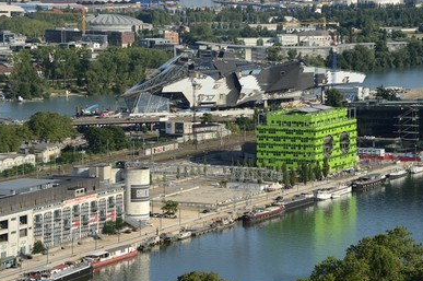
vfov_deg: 7.9
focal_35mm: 174
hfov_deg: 11.8
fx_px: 2042
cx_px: 214
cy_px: 148
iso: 200
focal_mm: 160
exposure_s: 1/320
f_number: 11
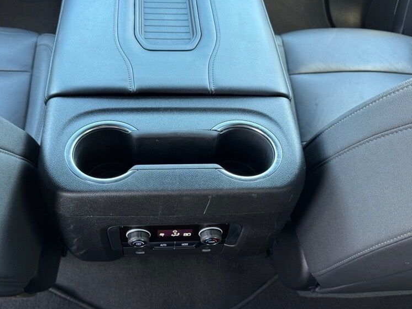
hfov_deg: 55.2
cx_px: 185
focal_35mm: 33
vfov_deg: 42.9
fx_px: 393
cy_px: 176
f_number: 1.78
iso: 160
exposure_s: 1/81
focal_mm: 6.76
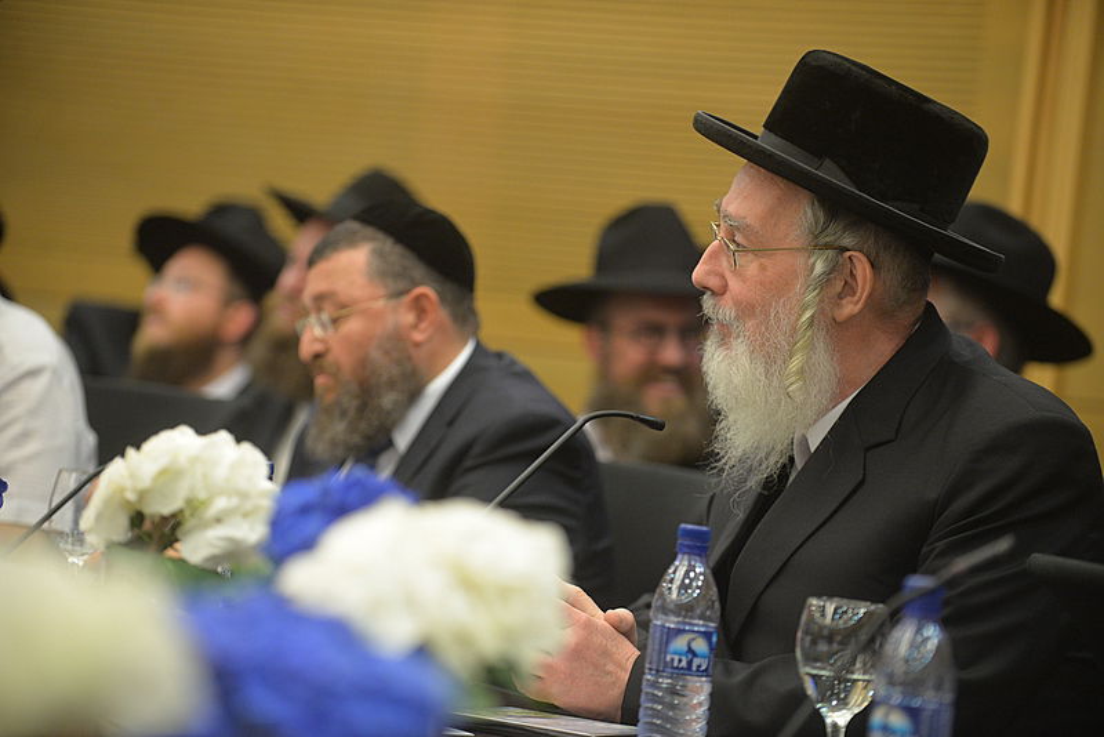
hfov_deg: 15.8
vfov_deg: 10.6
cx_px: 552
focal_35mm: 130
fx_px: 3988
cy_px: 368
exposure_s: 1/160
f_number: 2.8
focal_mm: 130
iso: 2000
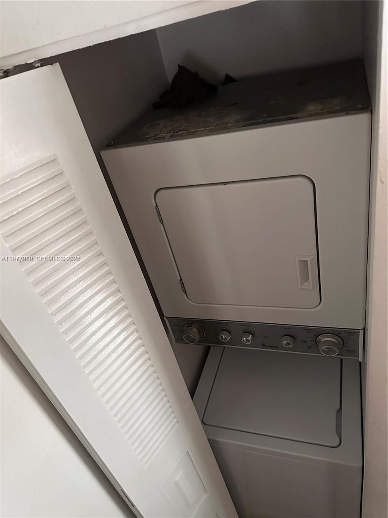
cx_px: 194
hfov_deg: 56.8
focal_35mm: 24
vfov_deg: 71.6
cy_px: 259
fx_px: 359
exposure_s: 1/42
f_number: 1.78
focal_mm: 6.86
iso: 1000
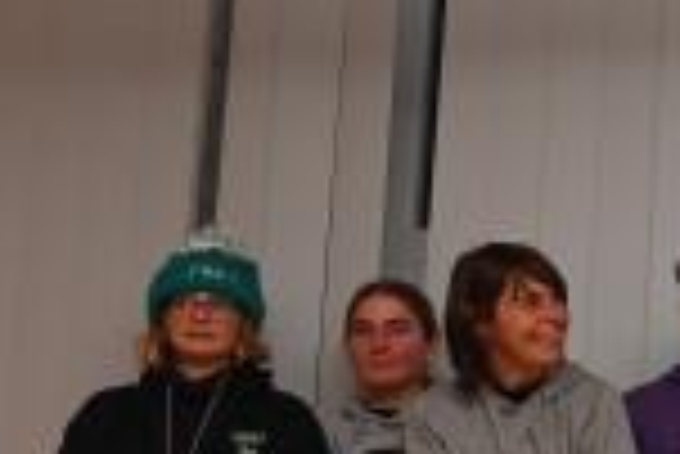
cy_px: 544
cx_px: 1509
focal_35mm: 164
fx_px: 3101
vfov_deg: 8.3
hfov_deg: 11.0
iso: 800
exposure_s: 1/60
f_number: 7.1
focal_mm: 31
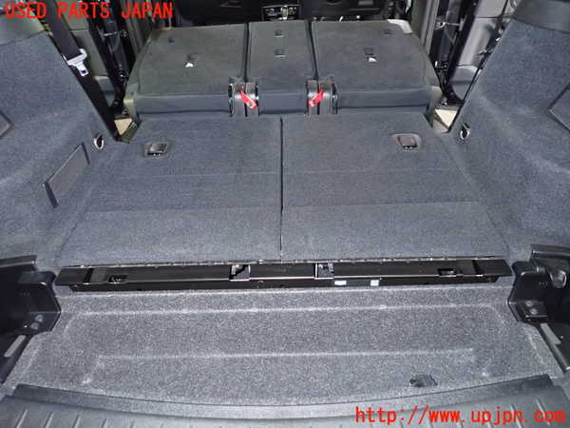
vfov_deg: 54.9
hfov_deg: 69.4
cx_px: 285
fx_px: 412
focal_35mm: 25
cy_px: 214
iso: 800
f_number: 2
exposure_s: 1/30
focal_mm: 4.5
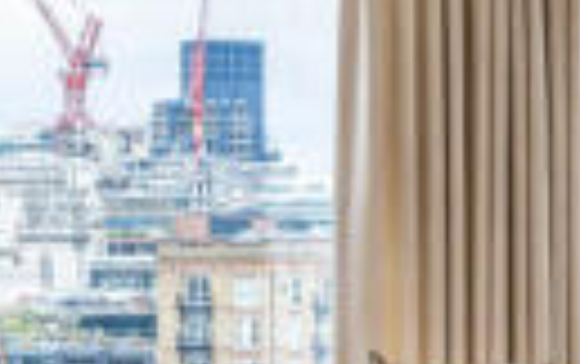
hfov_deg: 11.0
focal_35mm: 188
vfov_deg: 7.0
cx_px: 22
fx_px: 2976
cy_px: 272
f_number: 10
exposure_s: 1/13
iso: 100
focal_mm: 50
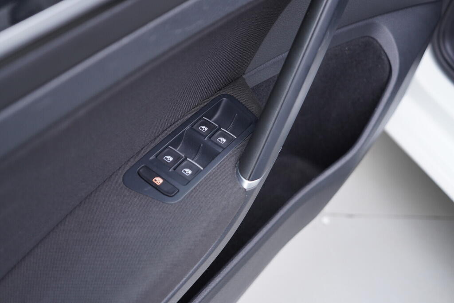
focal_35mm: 36
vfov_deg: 36.9
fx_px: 454
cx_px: 227
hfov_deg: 53.1
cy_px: 152
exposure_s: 1/40
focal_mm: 24
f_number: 2.8
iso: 160
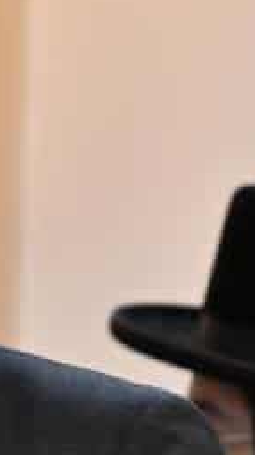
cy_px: 310
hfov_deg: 2.0
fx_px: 7205
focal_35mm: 598
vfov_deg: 3.6
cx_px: -209
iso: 640
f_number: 4
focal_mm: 95
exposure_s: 1/320
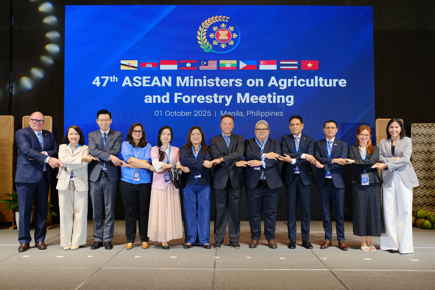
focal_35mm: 35
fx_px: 423
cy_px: 145
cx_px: 218
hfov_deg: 54.4
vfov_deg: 37.9
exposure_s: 1/250
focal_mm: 23.3
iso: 400
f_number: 2
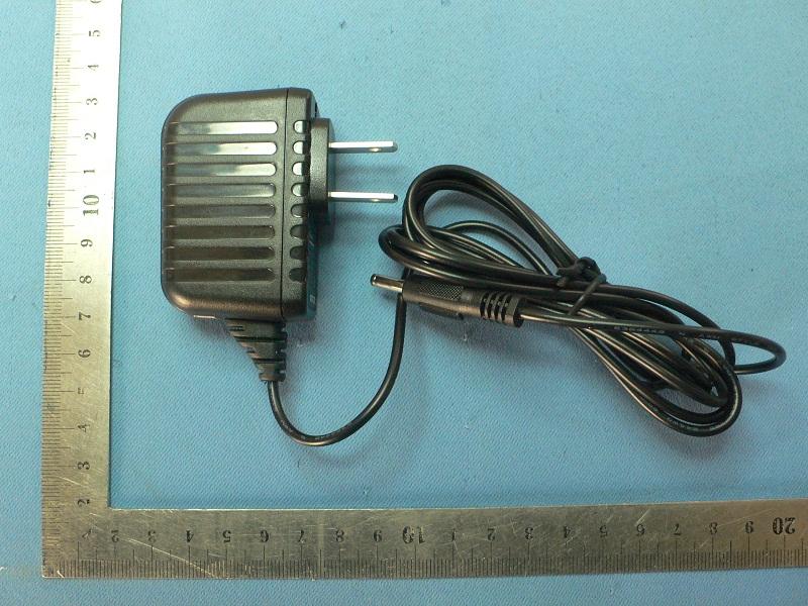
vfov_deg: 41.8
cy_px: 303
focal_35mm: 34
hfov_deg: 54.0
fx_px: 794
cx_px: 404
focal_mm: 6.3
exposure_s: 1/13
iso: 200
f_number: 2.8
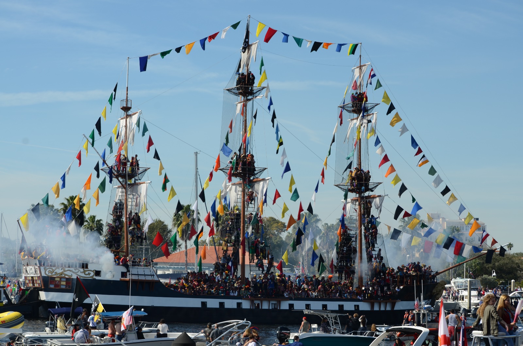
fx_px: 1196
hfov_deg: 24.7
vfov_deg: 16.5
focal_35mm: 82
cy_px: 173
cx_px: 262
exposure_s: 1/250
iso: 100
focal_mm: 55
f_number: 8
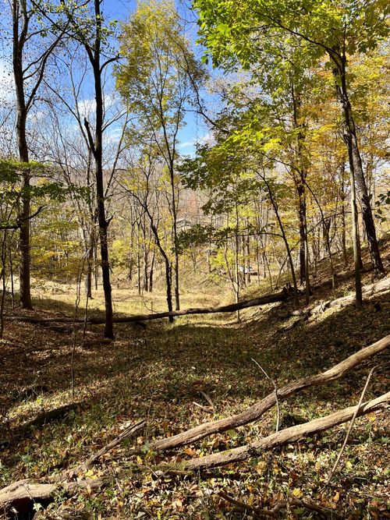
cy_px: 260
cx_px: 195
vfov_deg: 67.3
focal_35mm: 26
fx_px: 391
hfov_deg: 53.0
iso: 50
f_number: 1.6
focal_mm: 5.1
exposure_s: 1/804
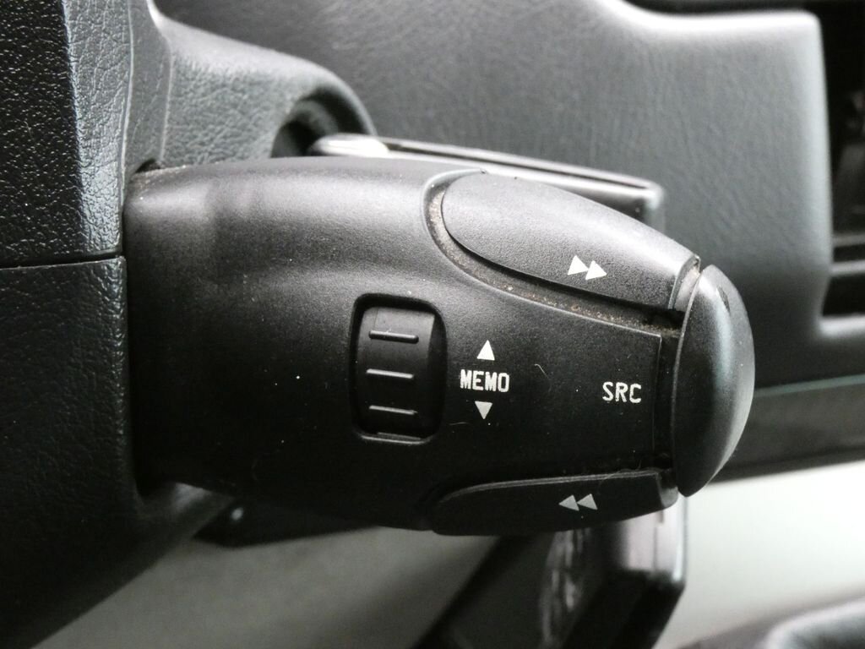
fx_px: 1449
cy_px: 324
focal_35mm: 58
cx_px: 432
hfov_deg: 33.2
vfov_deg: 25.2
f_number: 5.6
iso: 1600
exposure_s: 1/60
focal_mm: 10.4
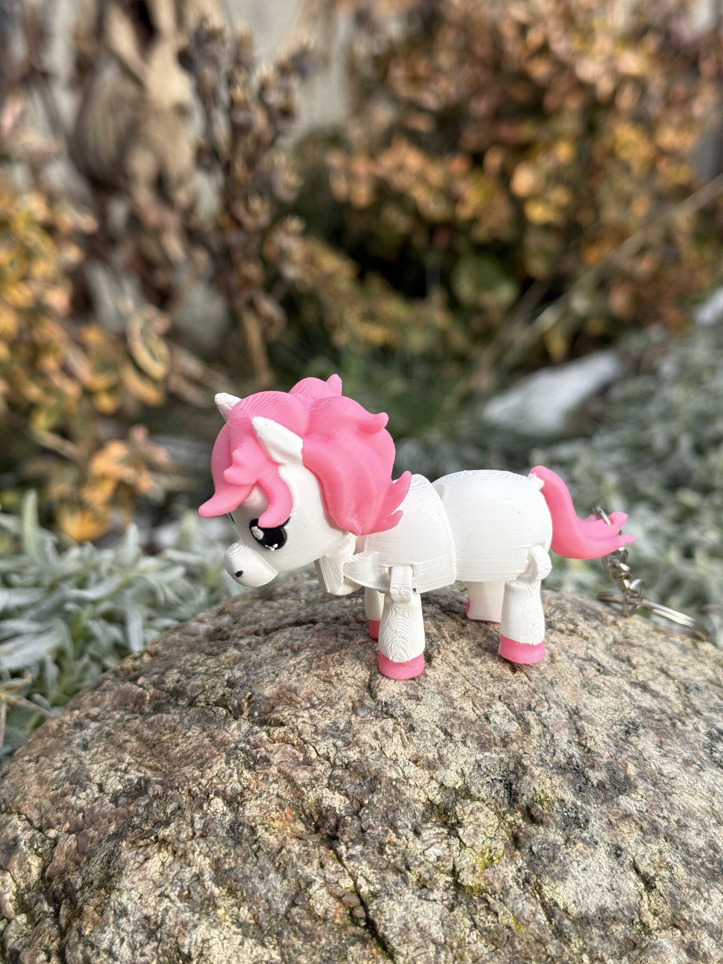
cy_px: 482
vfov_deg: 39.7
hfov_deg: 30.3
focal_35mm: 48
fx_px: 1337
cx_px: 362
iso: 64
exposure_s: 1/1484
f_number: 1.78
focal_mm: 6.76
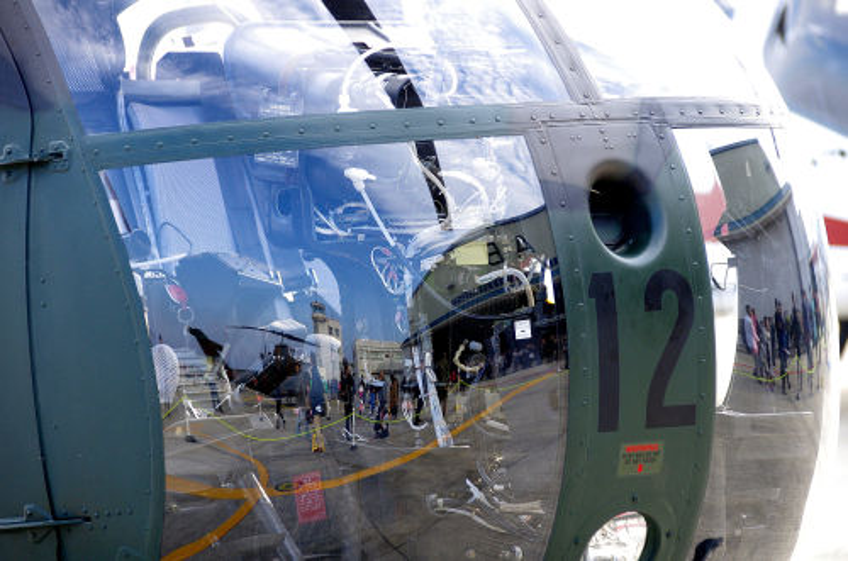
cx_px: 424
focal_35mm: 225
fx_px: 5288
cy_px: 280
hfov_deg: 9.2
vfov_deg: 6.1
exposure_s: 1/200
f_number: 5.6
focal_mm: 150
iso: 800
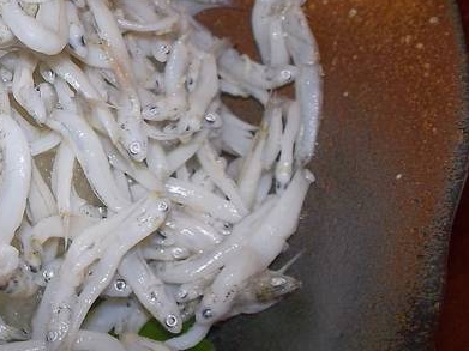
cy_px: 102
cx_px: -46
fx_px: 1029
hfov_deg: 24.0
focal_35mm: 76
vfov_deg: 19.3
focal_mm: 4.1
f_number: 3.3
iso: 80
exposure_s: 1/30
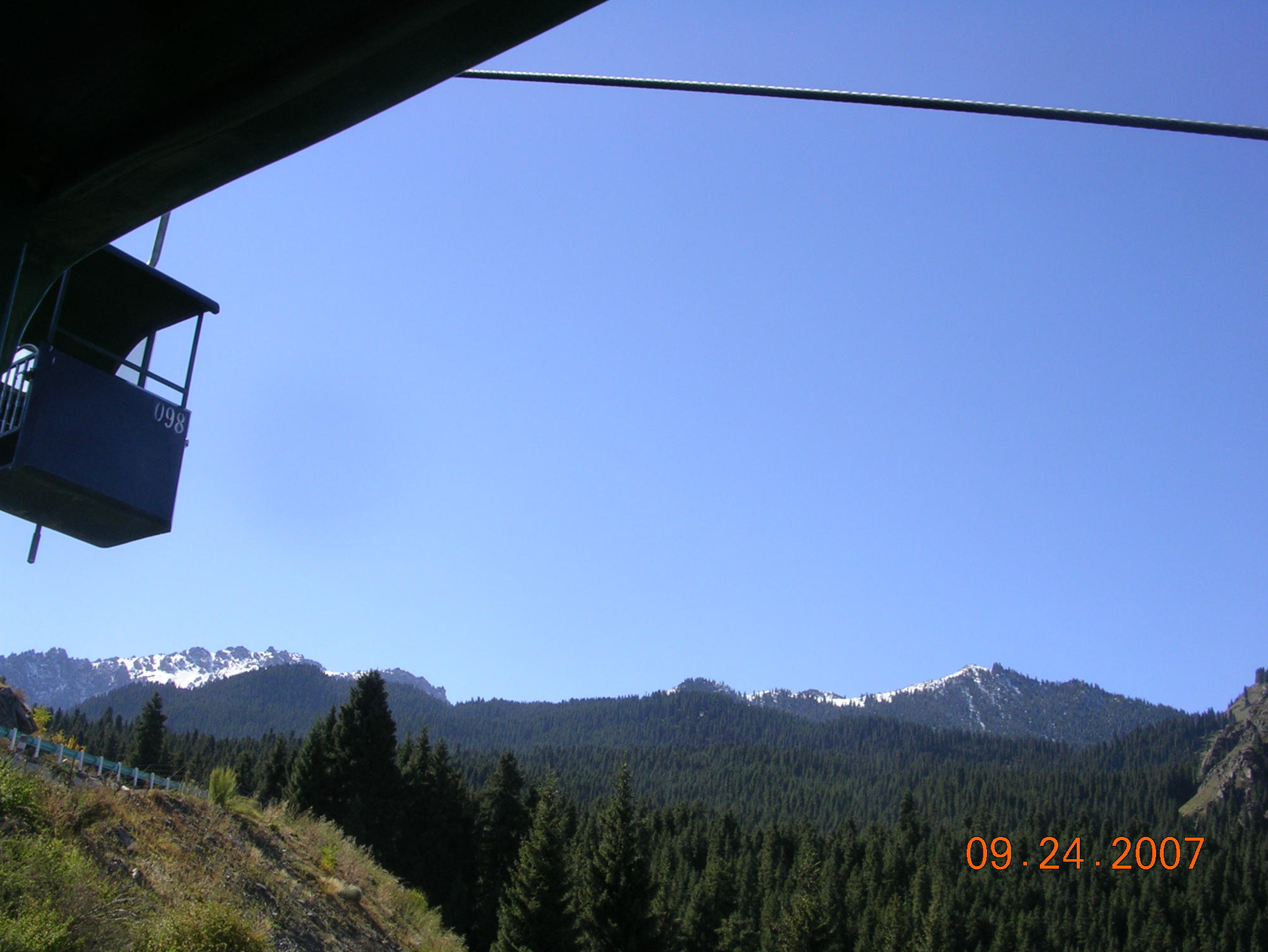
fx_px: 1429
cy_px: 467
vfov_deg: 36.8
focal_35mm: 39
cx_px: 644
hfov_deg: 47.9
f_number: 5.6
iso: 50
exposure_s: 1/238
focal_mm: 5.8
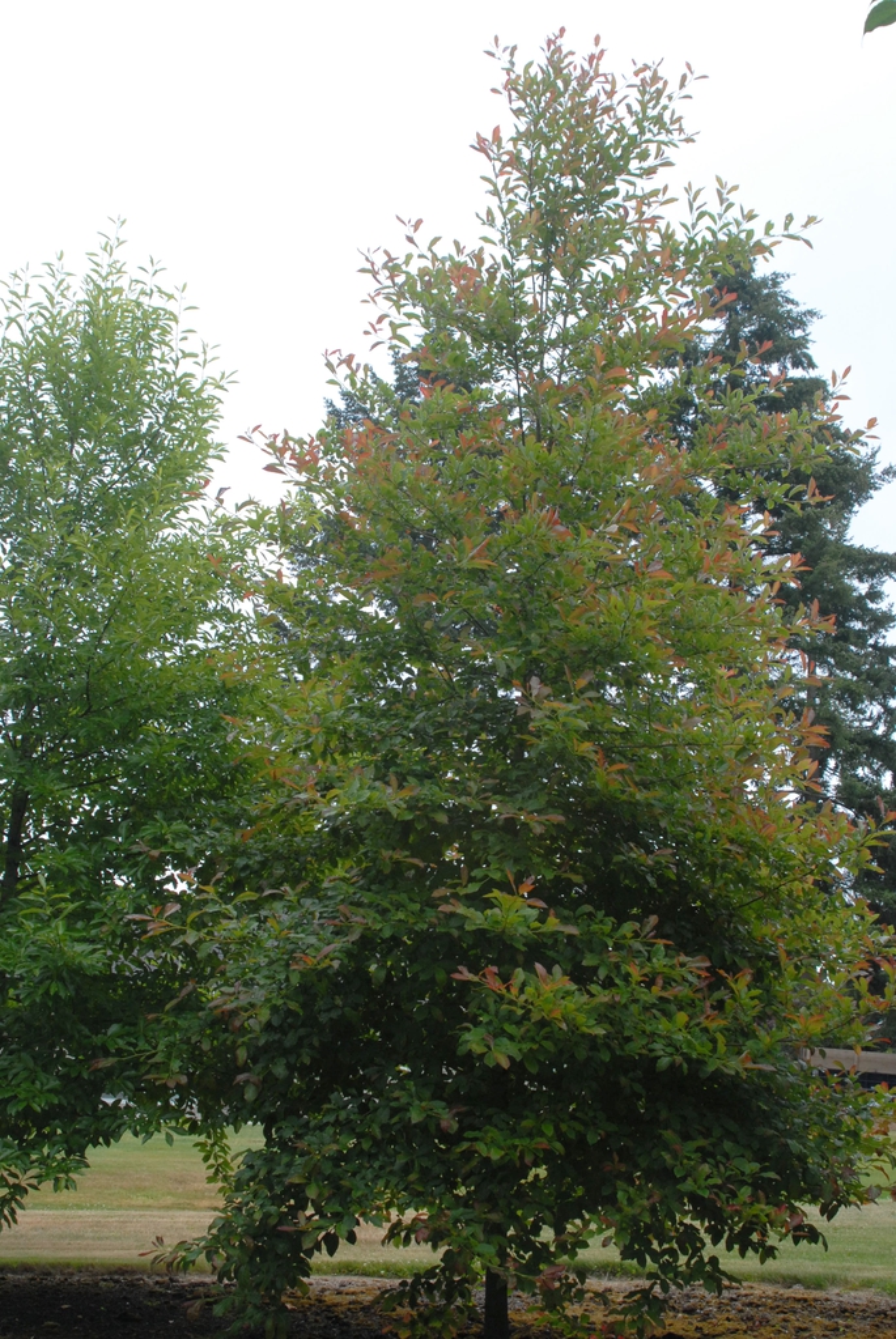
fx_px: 1564
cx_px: 448
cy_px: 670
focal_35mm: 42
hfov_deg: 32.0
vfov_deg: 46.4
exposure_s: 1/250
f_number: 8
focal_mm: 28
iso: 400
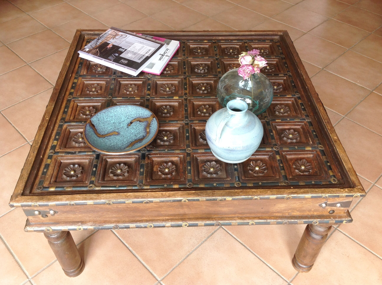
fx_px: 386
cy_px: 142
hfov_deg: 52.7
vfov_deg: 40.6
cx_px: 191
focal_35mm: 35
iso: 50
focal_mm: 4.28
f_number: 2.4
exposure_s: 1/30
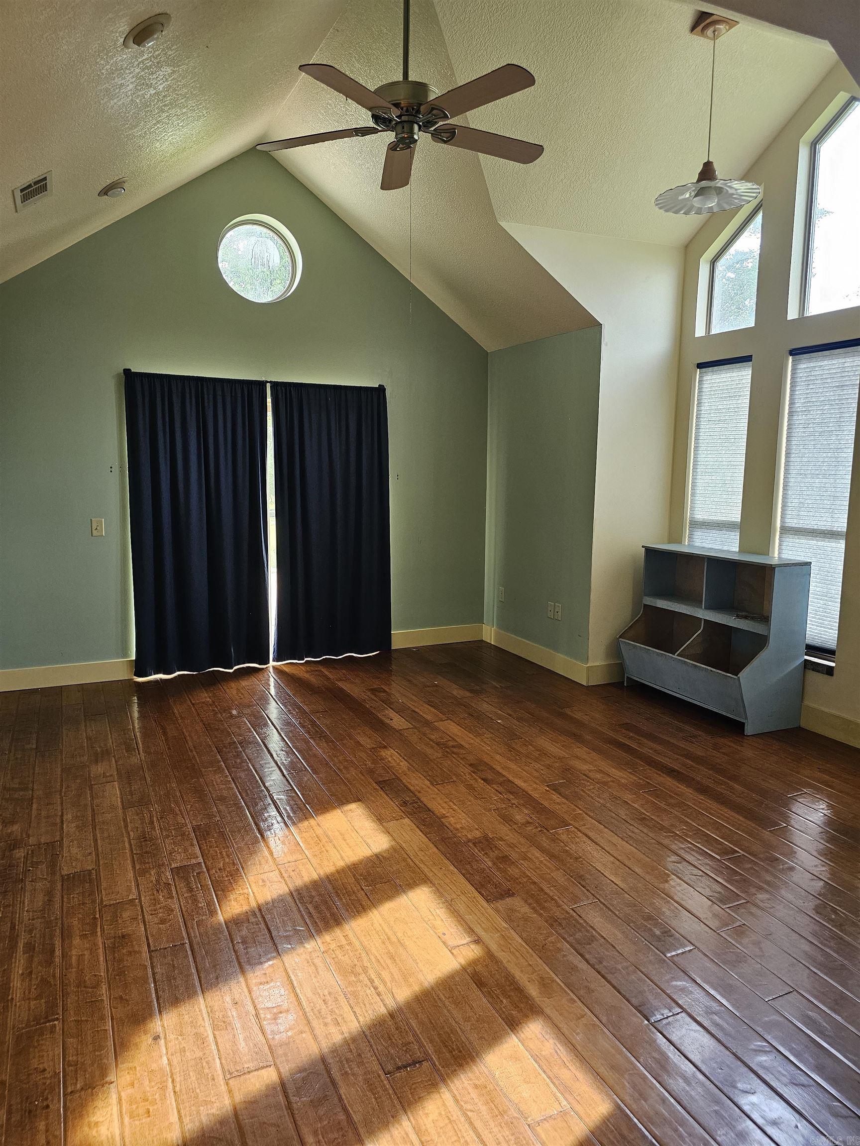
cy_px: 573
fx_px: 762
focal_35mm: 23
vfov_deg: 73.9
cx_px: 430
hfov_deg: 58.9
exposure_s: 1/120
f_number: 1.7
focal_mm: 6.3
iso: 200
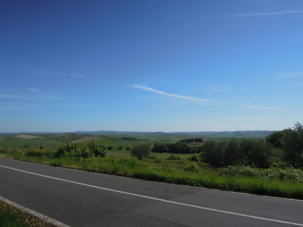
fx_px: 210
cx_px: 152
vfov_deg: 56.8
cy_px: 114
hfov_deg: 71.6
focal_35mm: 24
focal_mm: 4.3
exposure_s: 1/1250
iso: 160
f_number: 5.6
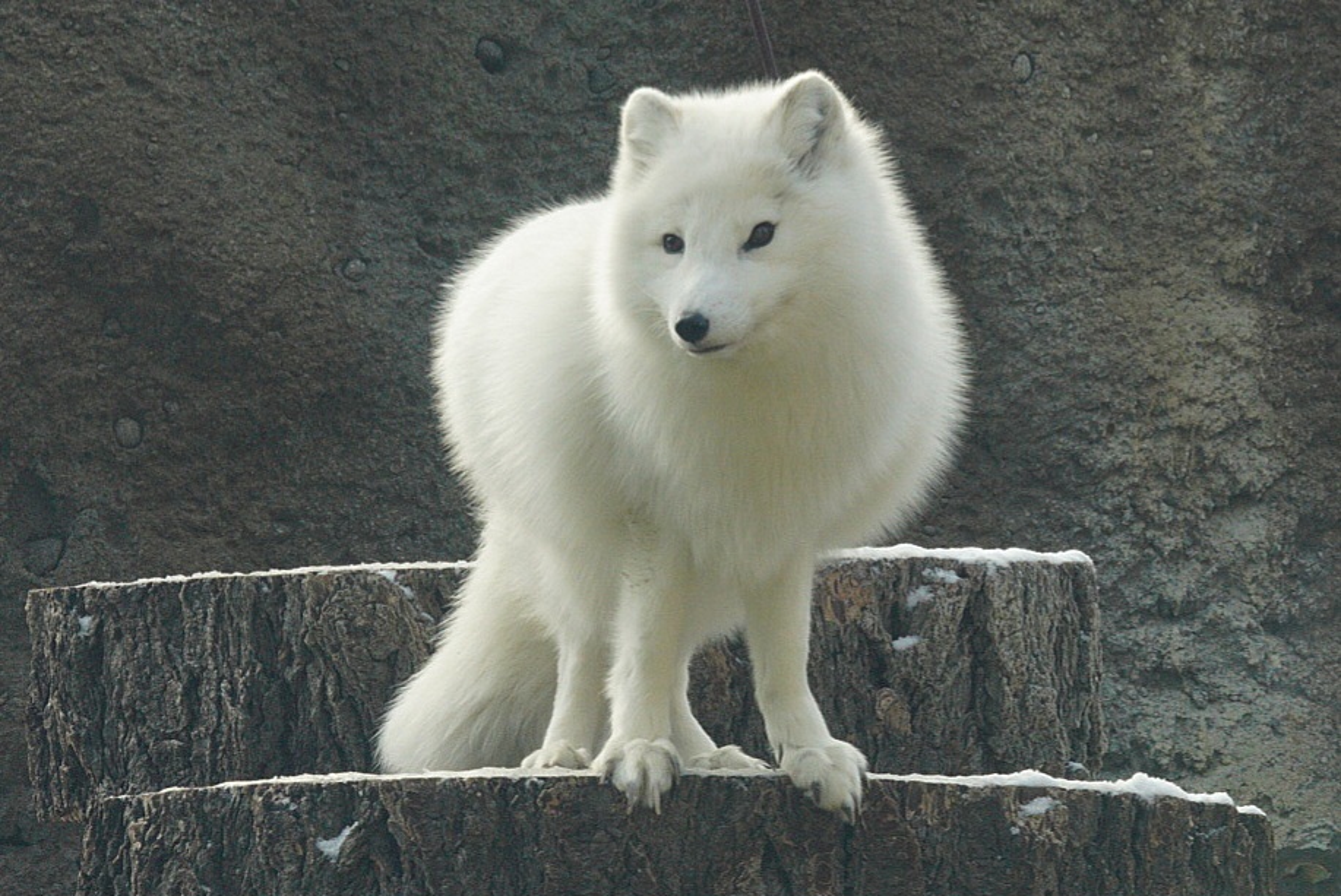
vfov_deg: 10.2
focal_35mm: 135
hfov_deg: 15.2
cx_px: 670
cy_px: 448
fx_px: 5033
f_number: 16
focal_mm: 90
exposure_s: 1/161
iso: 1250
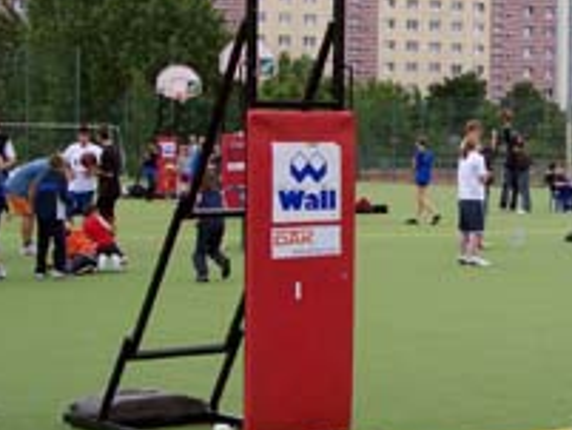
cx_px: 578
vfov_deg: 13.0
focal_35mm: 114
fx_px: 1885
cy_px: 125
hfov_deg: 16.9
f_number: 5.6
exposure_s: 1/350
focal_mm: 10.7
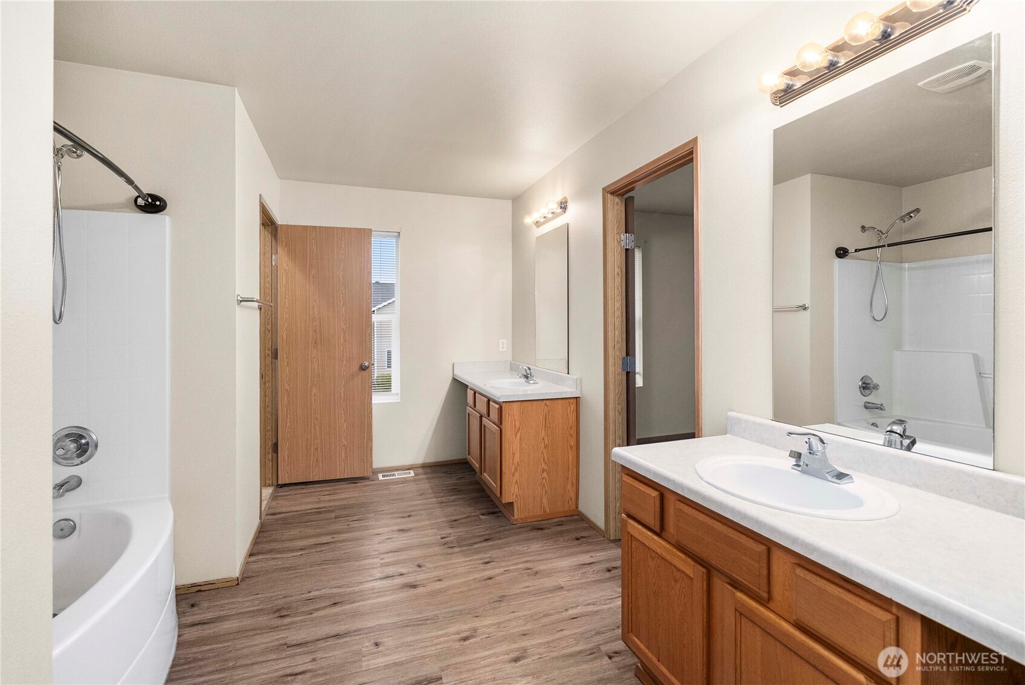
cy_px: 342
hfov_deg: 100.4
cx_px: 512
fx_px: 427
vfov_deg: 77.4
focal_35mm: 15
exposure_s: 1/60
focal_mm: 15
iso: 320
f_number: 6.3
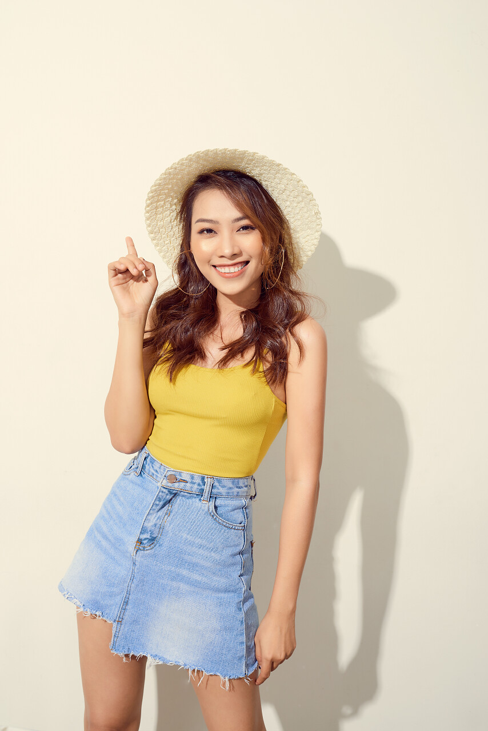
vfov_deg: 54.4
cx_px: 244
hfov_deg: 37.9
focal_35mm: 35
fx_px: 711
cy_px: 366
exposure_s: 1/160
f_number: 5.6
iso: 200
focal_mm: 35
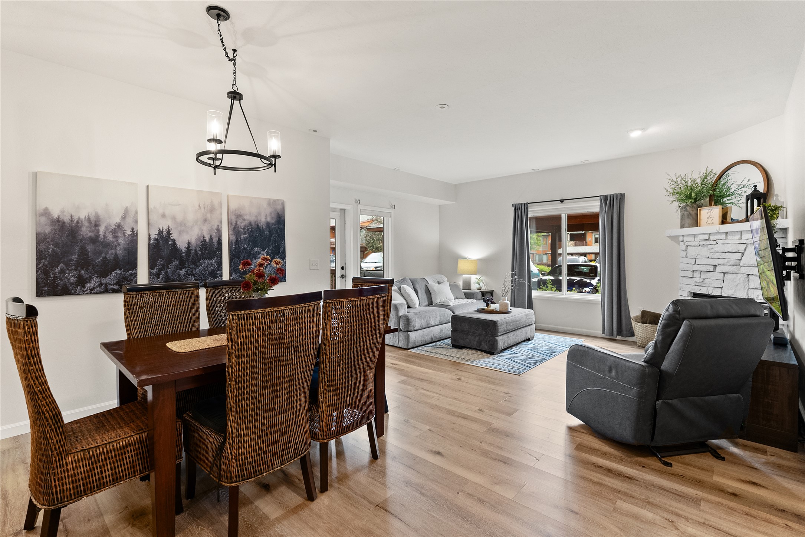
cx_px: 402
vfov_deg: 72.1
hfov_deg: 95.0
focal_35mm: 16
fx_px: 369
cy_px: 268
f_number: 5.6
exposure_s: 1/13
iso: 1600
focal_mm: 16.5
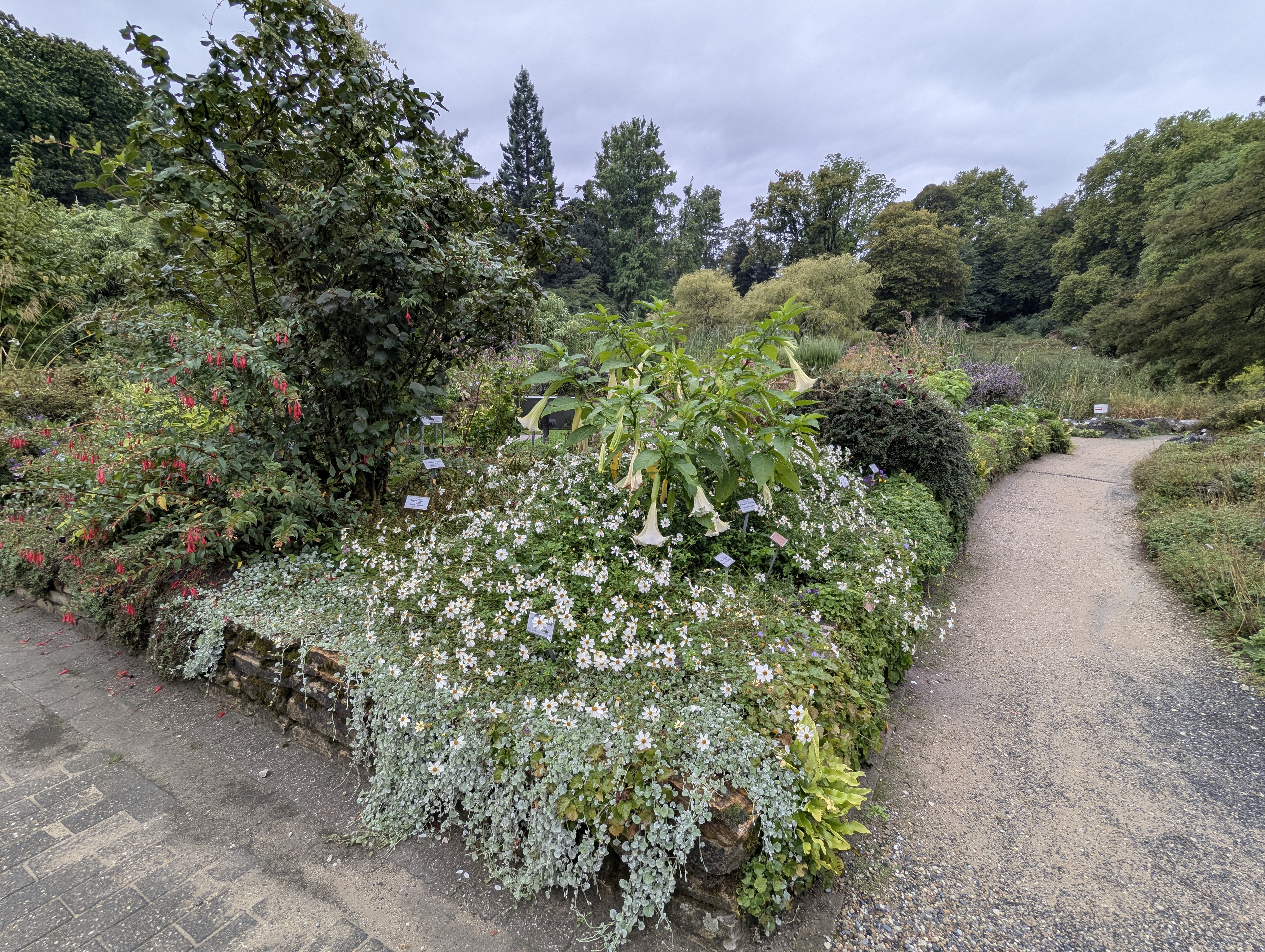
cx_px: 632
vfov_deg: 78.2
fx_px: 586
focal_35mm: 16
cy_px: 476
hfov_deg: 94.4
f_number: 2.2
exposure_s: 1/432
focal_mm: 2.35
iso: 51
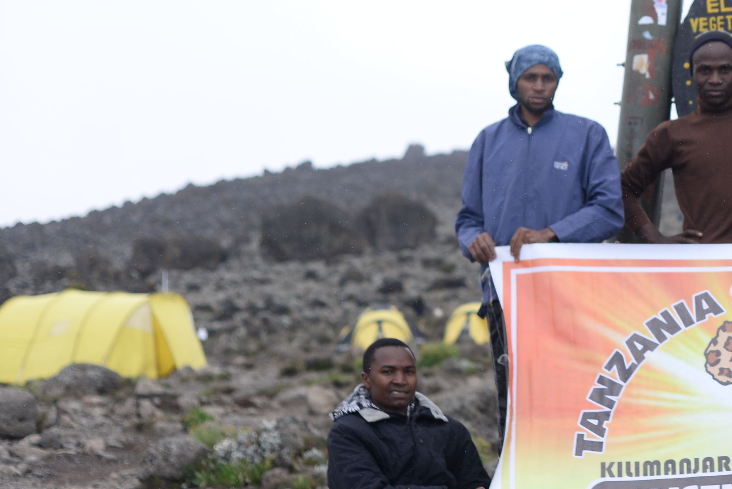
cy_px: 172
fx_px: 2461
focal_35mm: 121
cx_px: 866
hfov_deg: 16.3
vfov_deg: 11.3
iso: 400
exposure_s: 1/4000
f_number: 2.8
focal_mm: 50
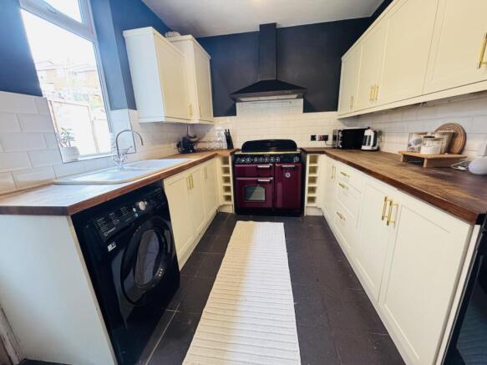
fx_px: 197
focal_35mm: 14
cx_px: 244
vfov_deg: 85.7
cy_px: 182
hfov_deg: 102.1
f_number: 2.2
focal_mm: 2.22
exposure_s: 1/50
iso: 250
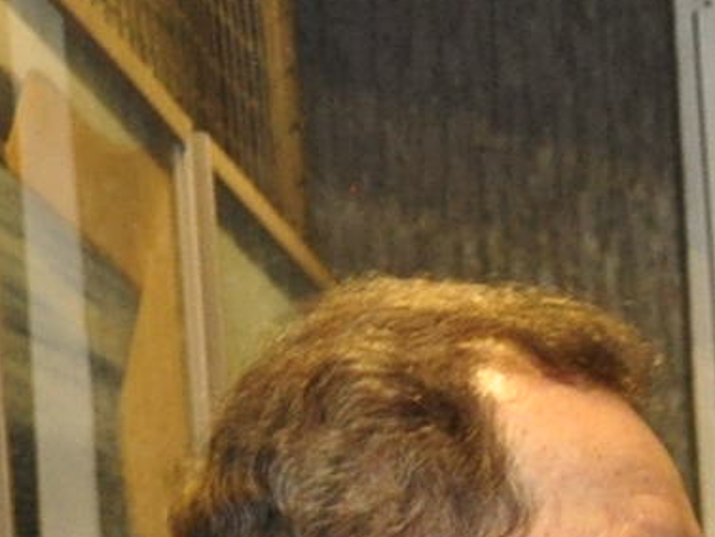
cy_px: 1231
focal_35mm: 262
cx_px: 1957
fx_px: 5413
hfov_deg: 7.0
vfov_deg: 5.5
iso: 1600
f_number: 5.6
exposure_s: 1/60
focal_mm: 32
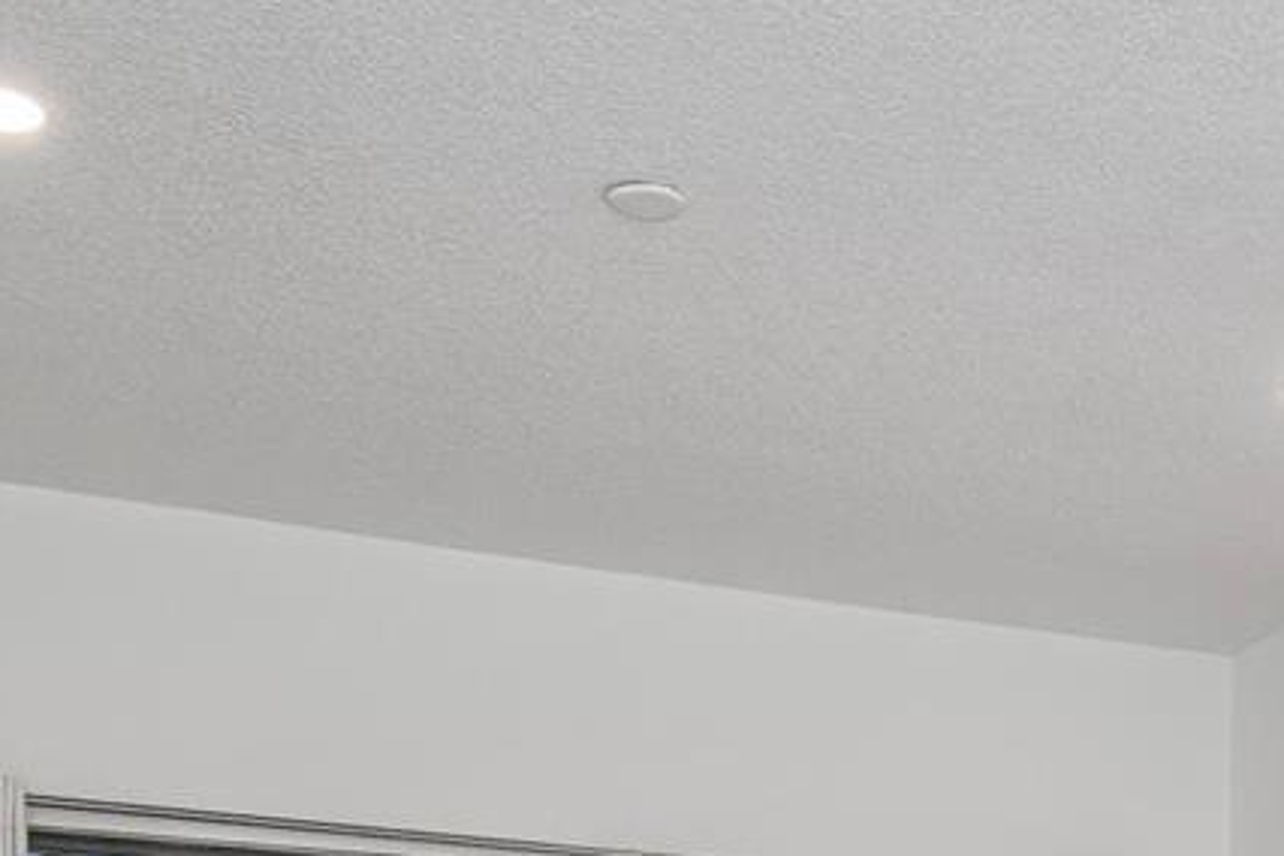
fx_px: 2568
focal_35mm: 72
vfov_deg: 17.1
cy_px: 1276
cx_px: 1436
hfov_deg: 25.8
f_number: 5
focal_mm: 10
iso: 800
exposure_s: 1/100
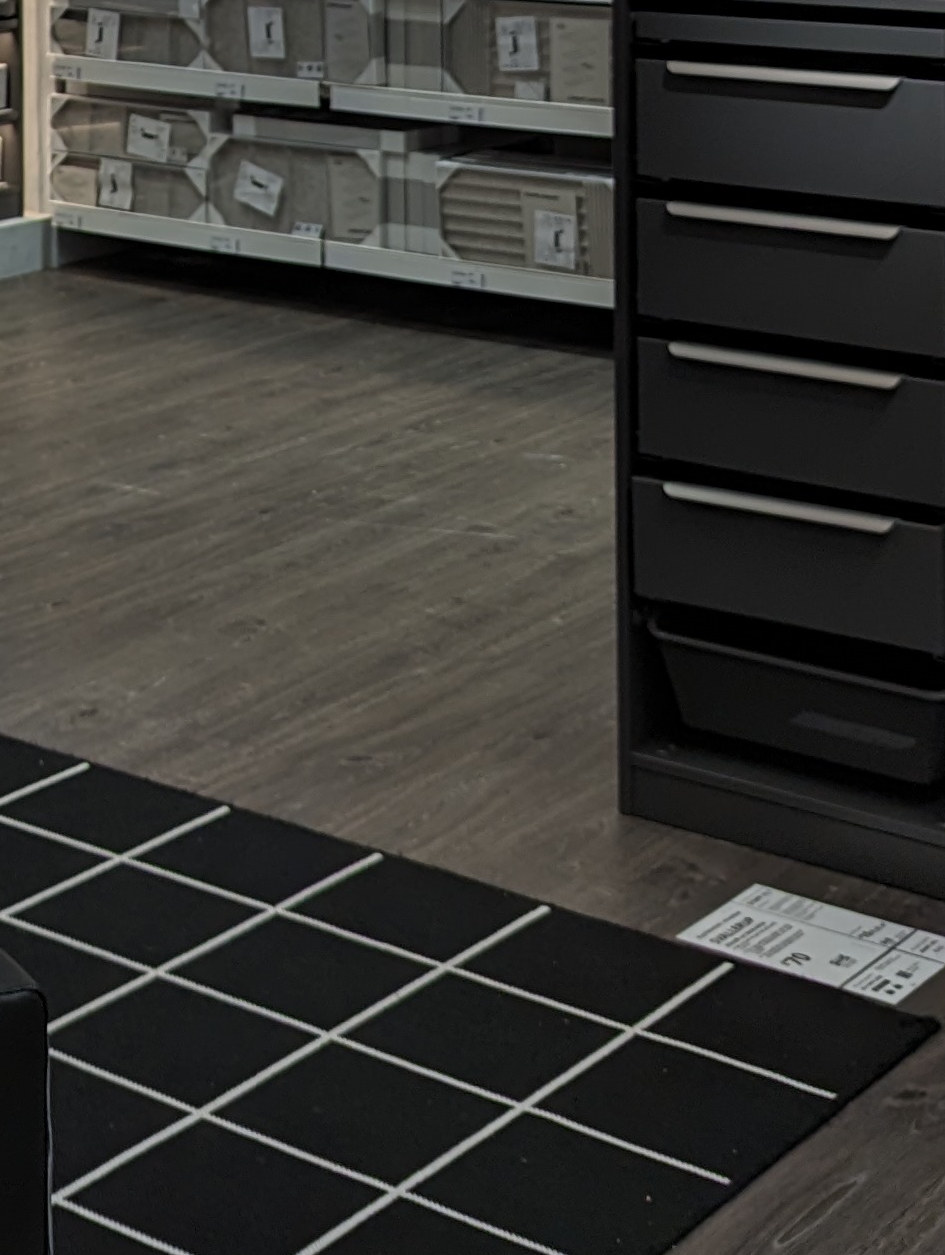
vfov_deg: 22.9
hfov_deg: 18.2
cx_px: -97
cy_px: -266
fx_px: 2832
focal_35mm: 78
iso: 41
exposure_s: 1/57.5
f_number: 1.85
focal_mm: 6.81
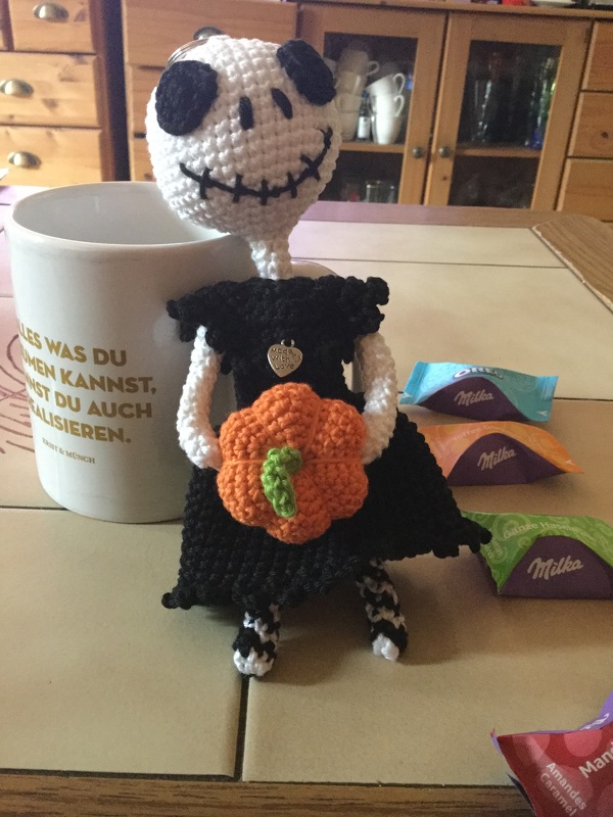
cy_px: 408
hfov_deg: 45.4
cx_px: 306
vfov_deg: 58.4
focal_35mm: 31
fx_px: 732
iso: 400
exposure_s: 1/17
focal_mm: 3.3
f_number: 2.4
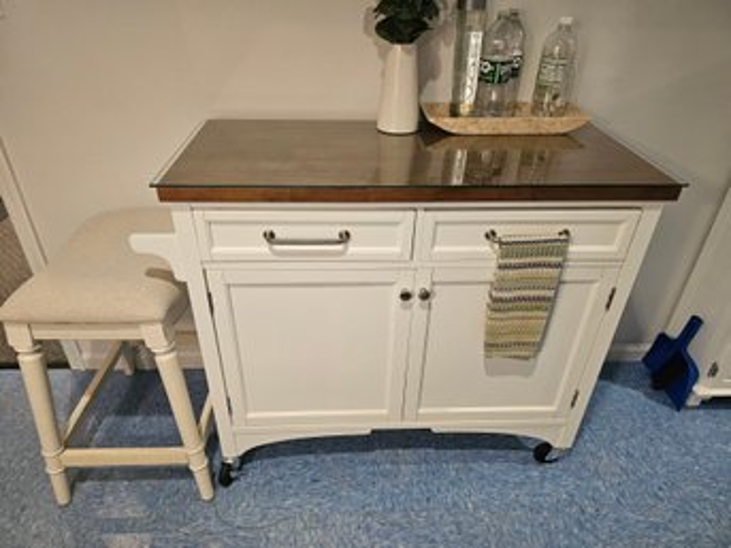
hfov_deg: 73.9
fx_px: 486
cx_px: 366
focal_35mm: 23
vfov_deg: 58.8
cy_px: 274
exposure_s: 1/120
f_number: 1.7
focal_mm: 6.3
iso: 800
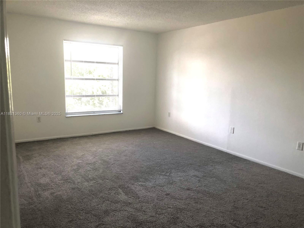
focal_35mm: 28
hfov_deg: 63.4
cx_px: 152
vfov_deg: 49.7
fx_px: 246
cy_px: 114
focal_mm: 3.99
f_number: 1.8
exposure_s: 1/40
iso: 20
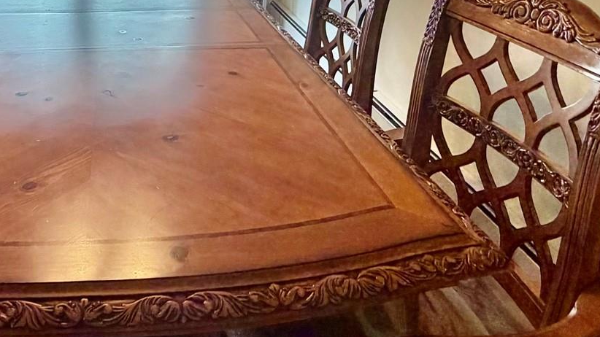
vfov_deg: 26.6
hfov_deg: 49.9
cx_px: 126
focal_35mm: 38
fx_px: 604
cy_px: -97
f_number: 2.2
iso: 320
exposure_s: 1/120
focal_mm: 2.22
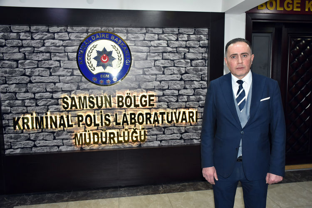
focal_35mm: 30
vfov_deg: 43.6
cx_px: 156
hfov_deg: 61.9
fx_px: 260
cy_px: 104
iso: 1250
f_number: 5.6
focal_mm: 20
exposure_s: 1/60
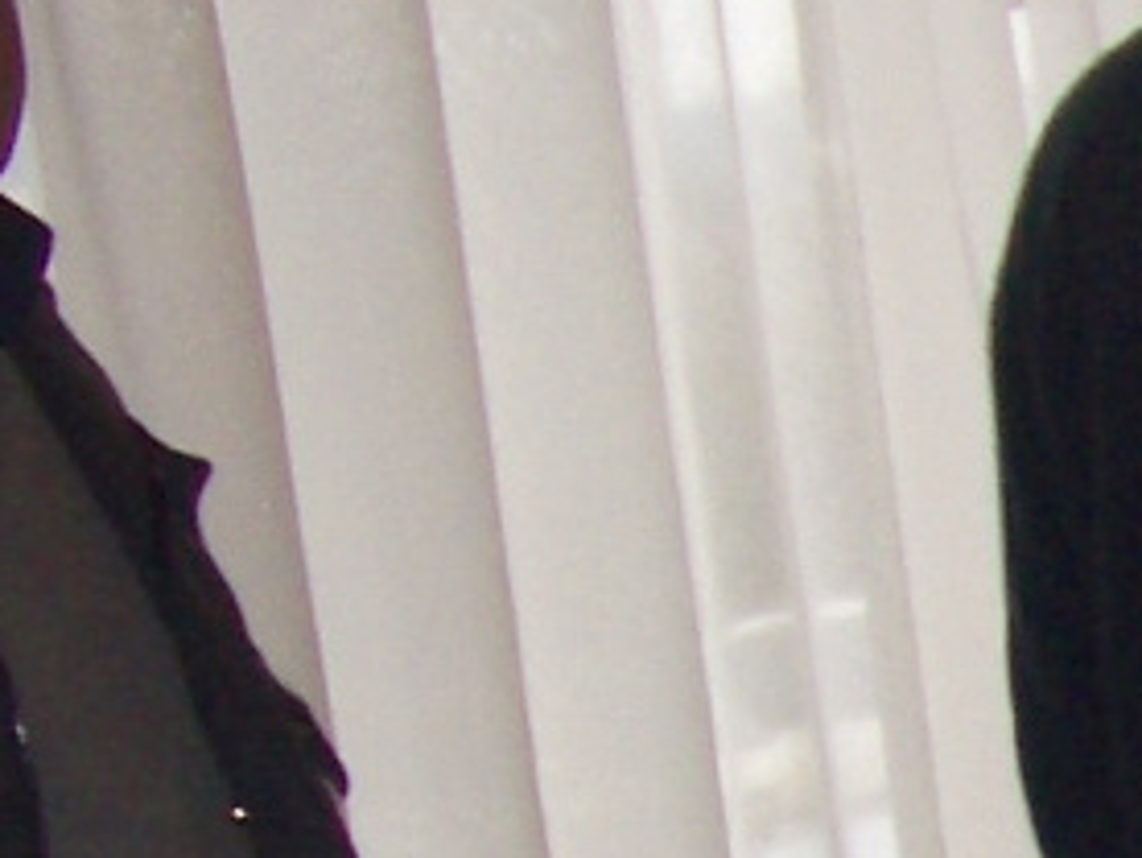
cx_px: 3282
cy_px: 1951
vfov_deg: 7.0
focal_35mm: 202
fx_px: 6667
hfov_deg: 8.4
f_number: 2.6
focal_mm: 5.8
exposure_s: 1/60
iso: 100
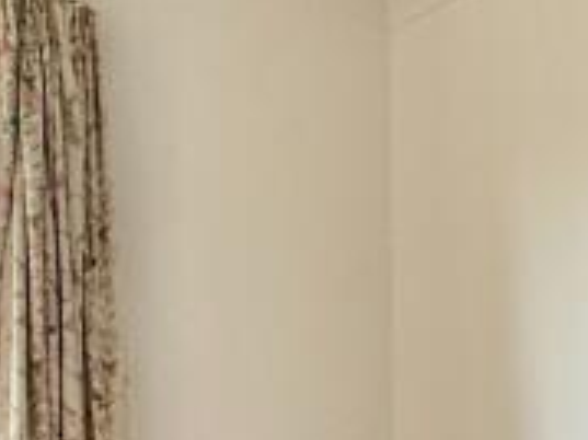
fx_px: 1358
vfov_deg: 17.6
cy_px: 512
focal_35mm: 80
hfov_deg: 23.4
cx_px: 588
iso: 160
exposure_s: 1/99
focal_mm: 2.22
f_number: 2.2
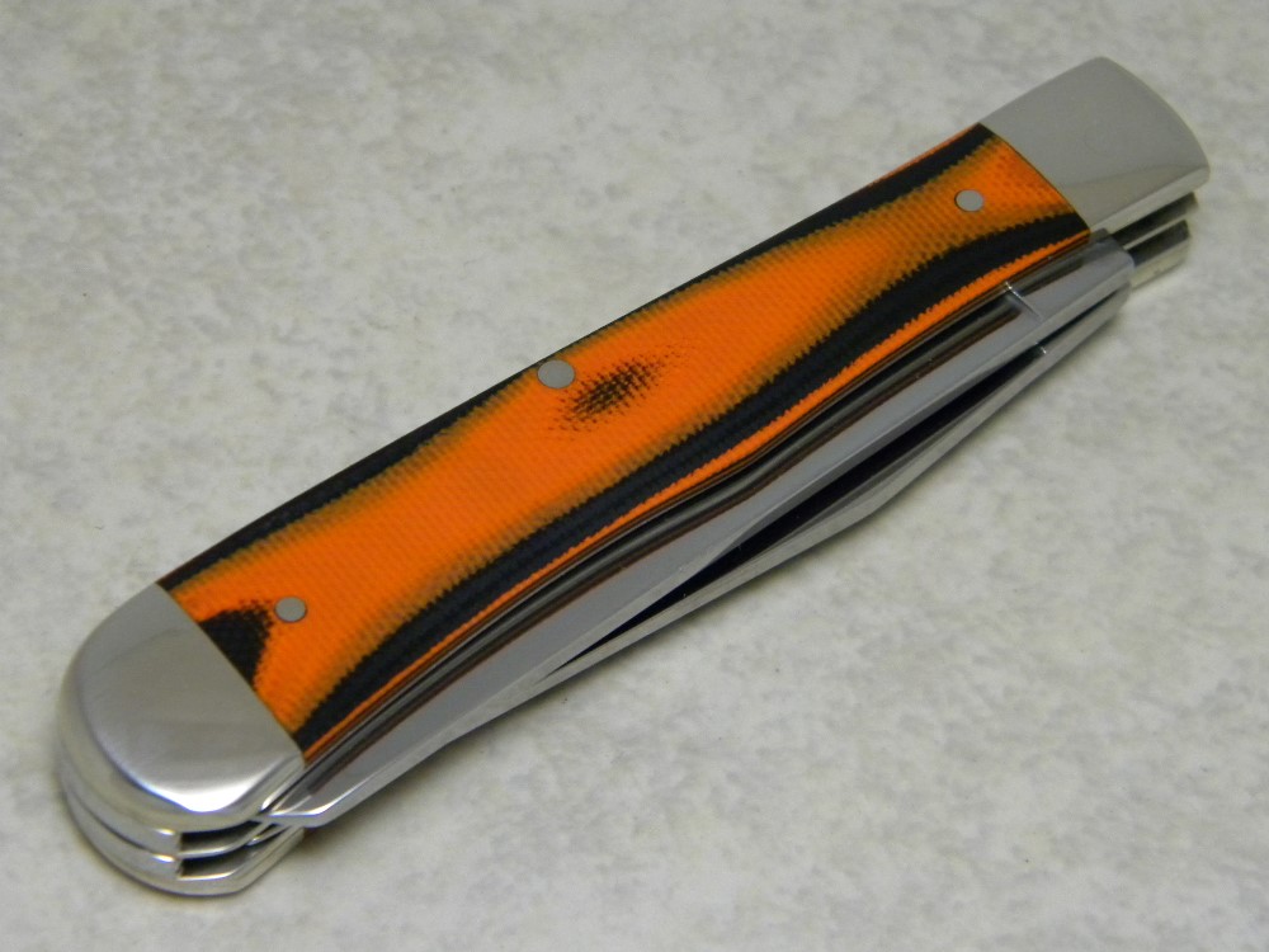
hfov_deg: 18.7
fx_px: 3849
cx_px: 634
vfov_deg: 14.1
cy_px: 476
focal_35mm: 105
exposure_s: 1/15.7
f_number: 4.7
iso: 400
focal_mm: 19
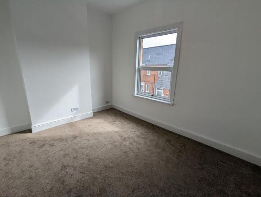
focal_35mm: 16
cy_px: 98
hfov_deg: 94.4
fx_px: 121
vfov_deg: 78.3
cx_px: 130
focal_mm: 2.35
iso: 46
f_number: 2.2
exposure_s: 1/347
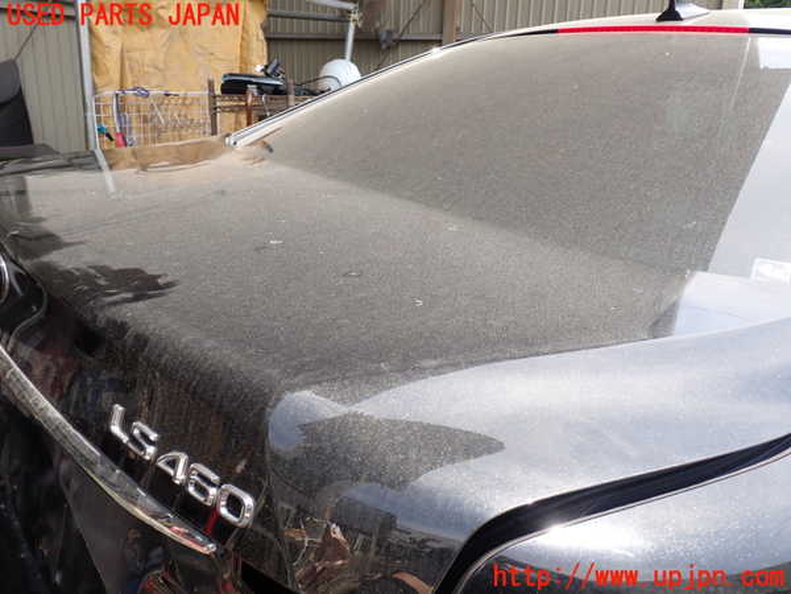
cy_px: 297
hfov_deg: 60.0
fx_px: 686
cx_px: 396
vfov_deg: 46.8
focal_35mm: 30
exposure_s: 1/200
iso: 100
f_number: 3.2
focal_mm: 5.4
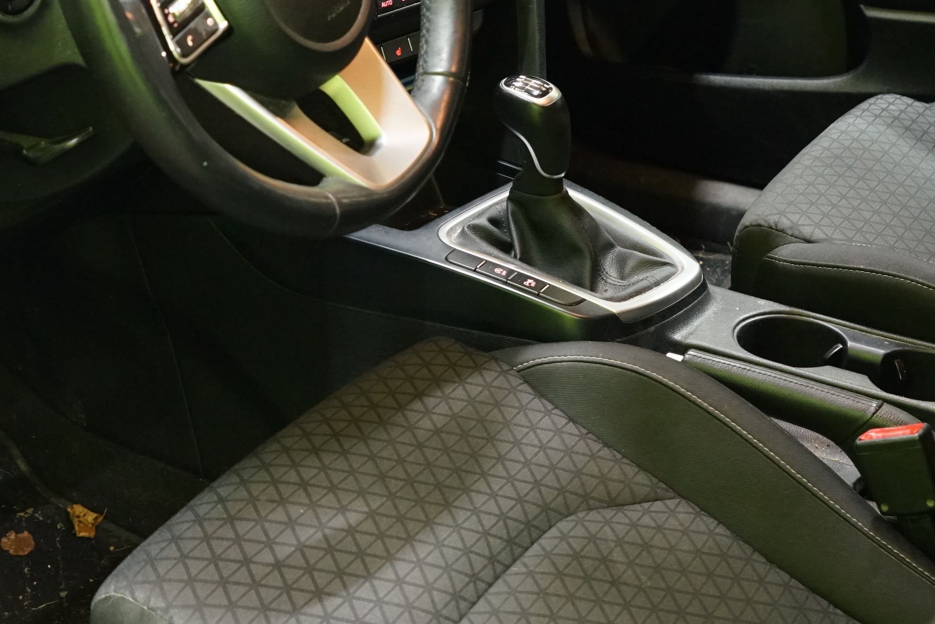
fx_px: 1870
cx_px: 387
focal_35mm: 72
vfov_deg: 18.8
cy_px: 142
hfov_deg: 28.0
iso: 3200
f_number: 5.6
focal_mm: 38
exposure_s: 1/20
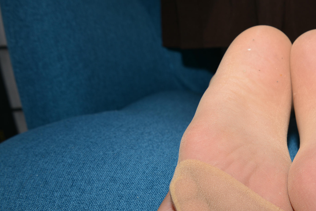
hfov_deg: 37.6
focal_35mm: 48
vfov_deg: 26.7
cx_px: 301
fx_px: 421
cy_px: 207
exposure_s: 1/125
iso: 100
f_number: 8
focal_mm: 24
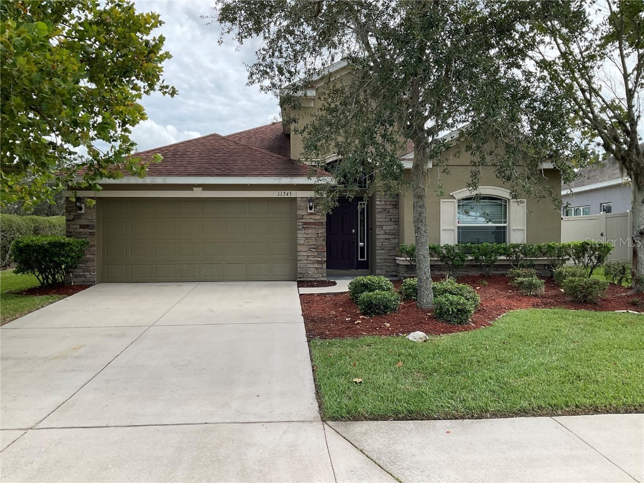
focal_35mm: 29
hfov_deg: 61.7
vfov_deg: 48.2
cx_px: 322
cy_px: 242
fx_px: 540
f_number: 1.8
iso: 16
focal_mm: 3
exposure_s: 1/1055
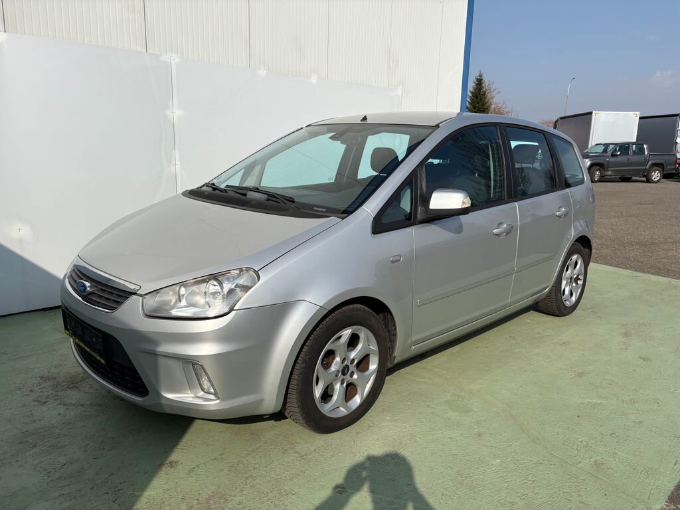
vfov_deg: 53.1
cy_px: 255
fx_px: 511
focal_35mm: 26
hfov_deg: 67.3
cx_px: 340
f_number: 1.6
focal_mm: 5.96
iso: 50
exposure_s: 1/6329
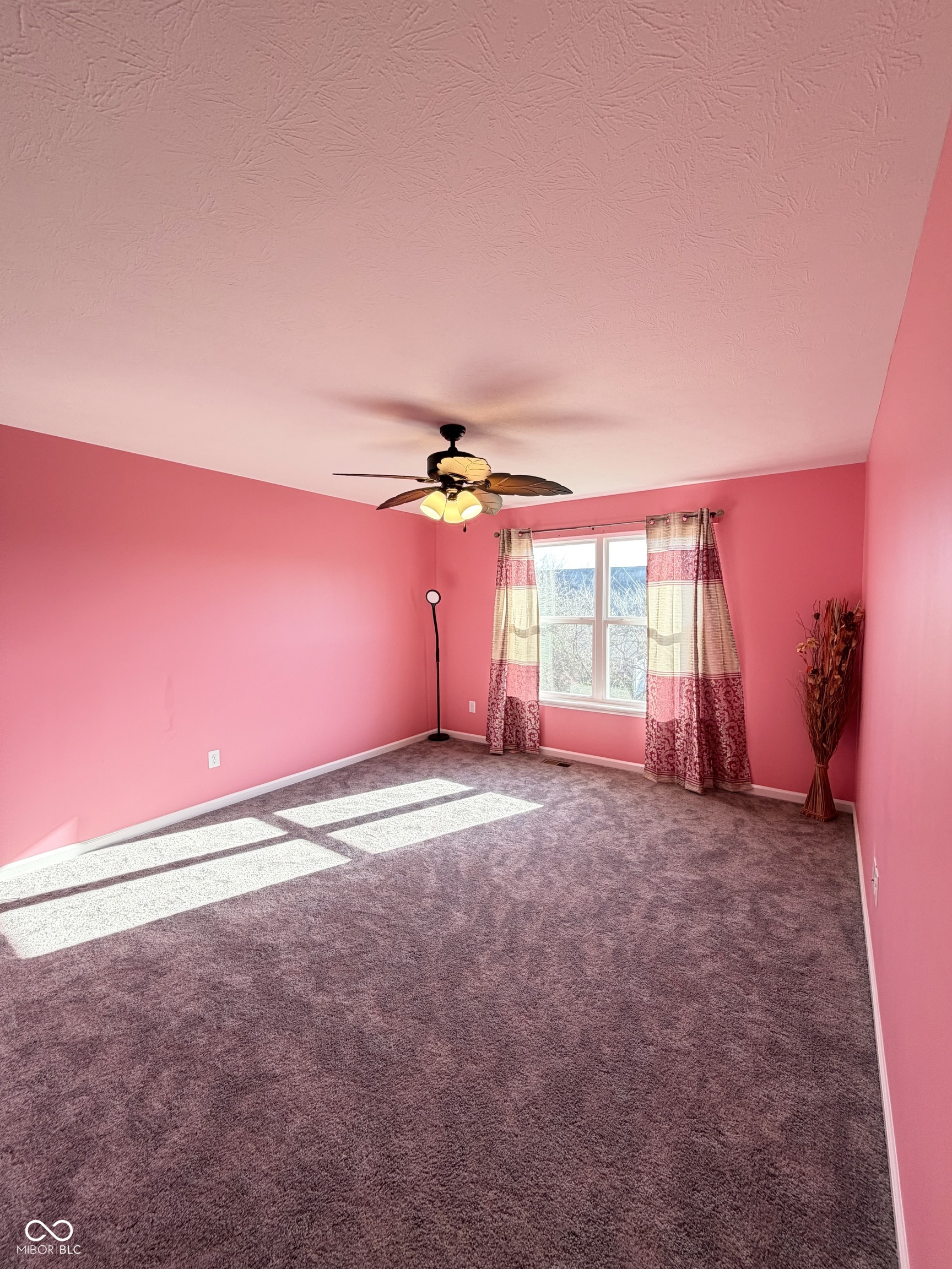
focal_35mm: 14
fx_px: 513
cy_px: 634
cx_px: 476
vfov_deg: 102.1
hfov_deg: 85.7
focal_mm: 2.22
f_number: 2.2
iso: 100
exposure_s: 1/120
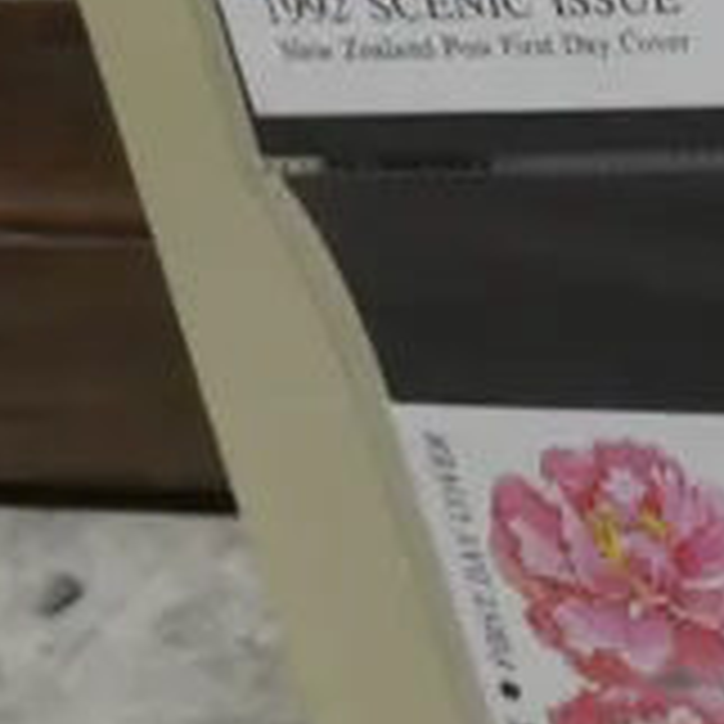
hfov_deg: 6.2
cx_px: 2284
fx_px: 6129
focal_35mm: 259
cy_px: 56
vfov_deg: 6.7
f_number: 5.1
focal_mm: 23
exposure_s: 1/60
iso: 320
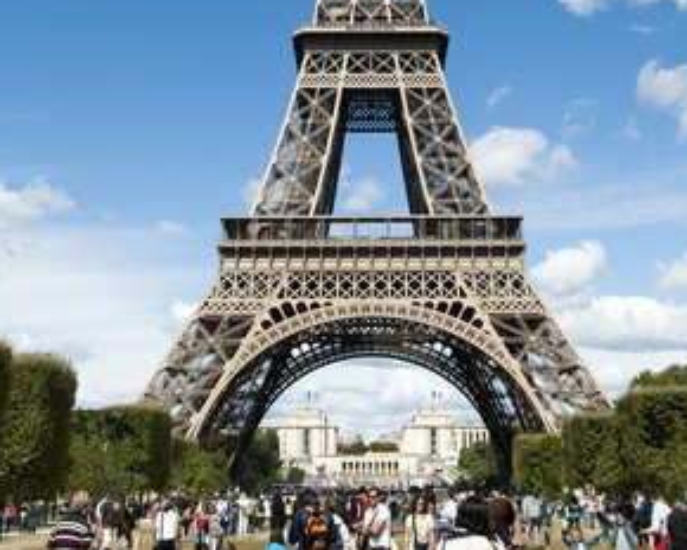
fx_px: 1139
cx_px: 373
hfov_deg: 33.6
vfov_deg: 25.9
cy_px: 12
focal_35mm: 56
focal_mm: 24
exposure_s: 1/320
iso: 100
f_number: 9
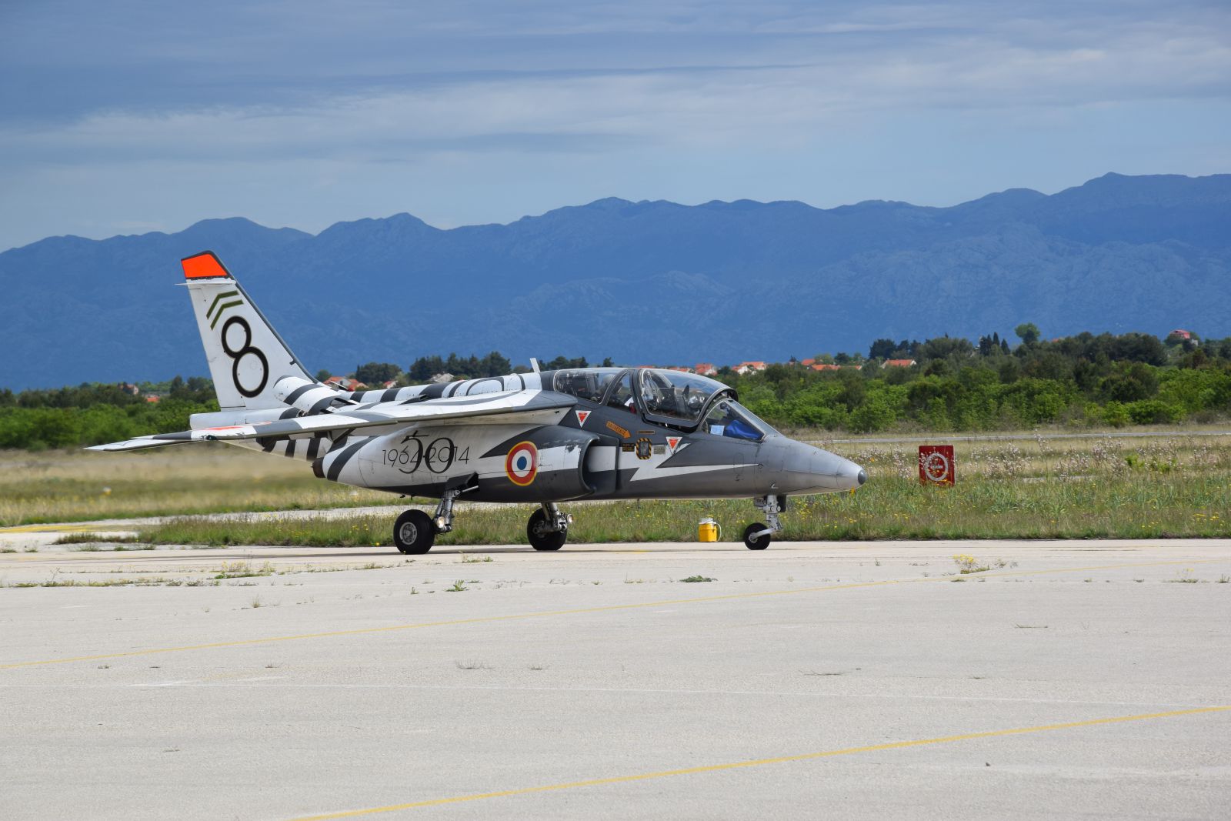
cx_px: 616
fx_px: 5386
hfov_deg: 13.0
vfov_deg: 8.7
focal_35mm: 158
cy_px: 410
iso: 200
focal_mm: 105
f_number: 11
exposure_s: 1/500
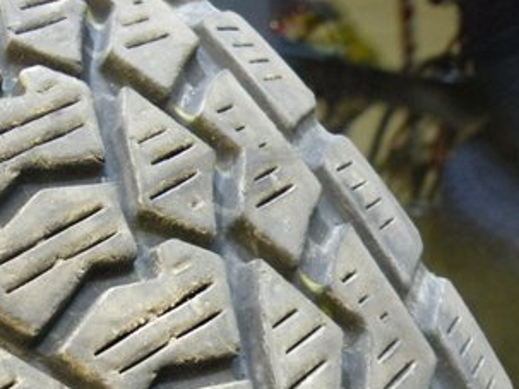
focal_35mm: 57
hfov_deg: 31.0
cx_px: -15
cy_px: 231
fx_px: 854
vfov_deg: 25.6
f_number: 2.8
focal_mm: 4.7
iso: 400
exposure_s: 1/37
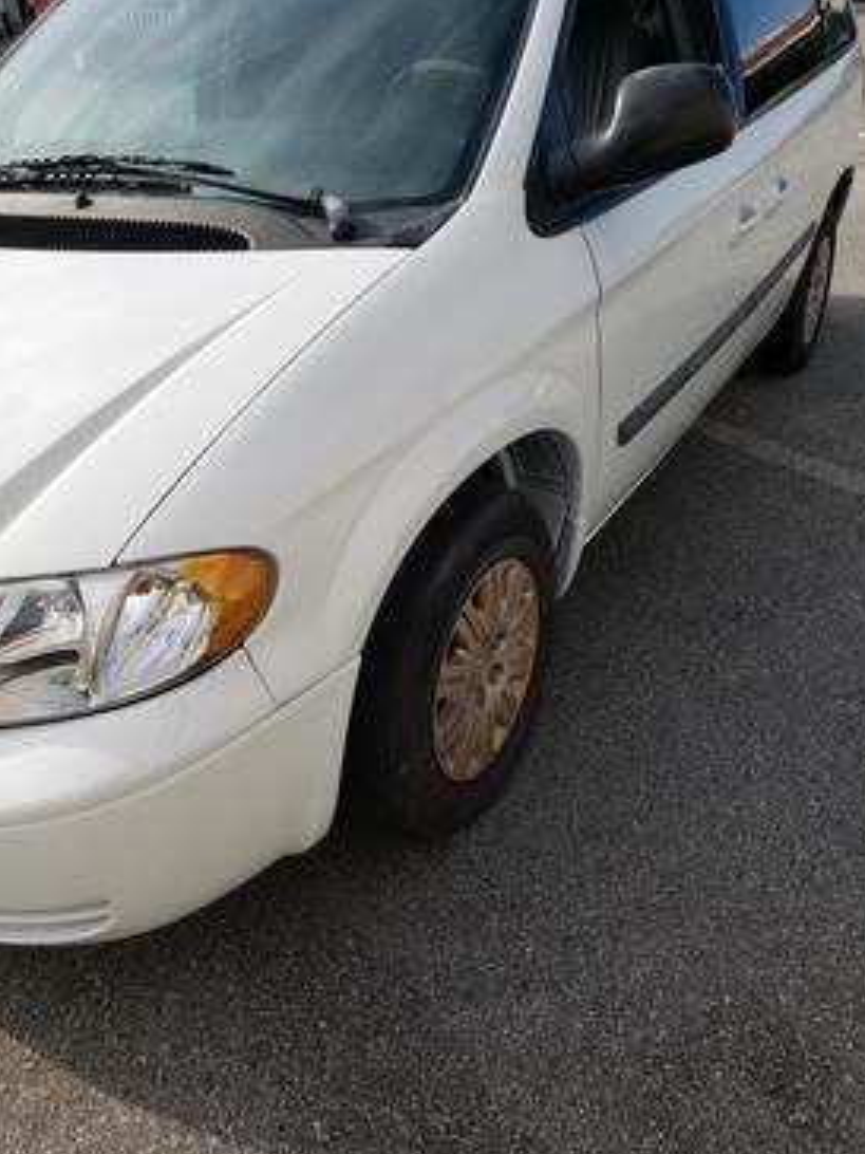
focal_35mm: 27
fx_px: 900
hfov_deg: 51.3
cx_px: 447
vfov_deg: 65.3
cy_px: 587
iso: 50
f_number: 2.4
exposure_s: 1/1105
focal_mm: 4.3
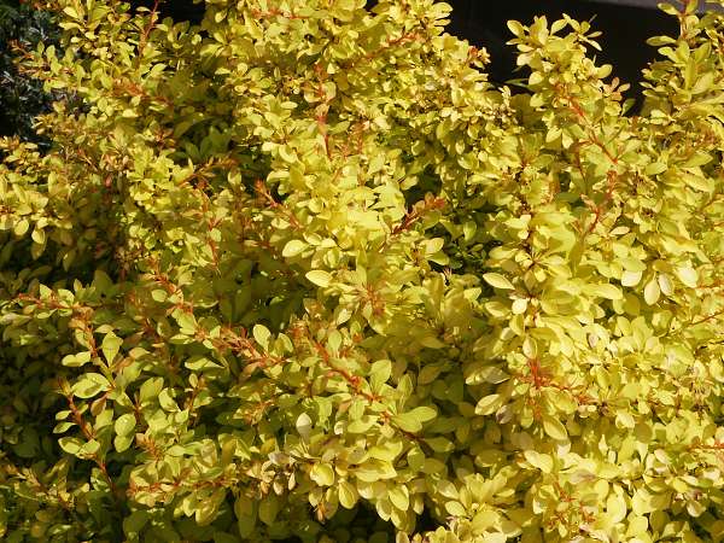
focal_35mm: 101
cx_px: 362
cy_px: 272
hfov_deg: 19.4
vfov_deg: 14.6
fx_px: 2112
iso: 64
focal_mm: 20.62
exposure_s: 1/250
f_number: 8
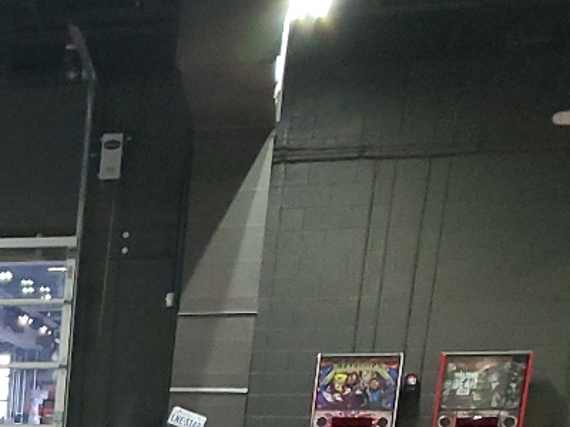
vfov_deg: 12.7
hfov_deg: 15.8
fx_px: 1713
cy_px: 820
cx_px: -489
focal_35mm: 104
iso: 231
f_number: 1.5
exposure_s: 1/60.2
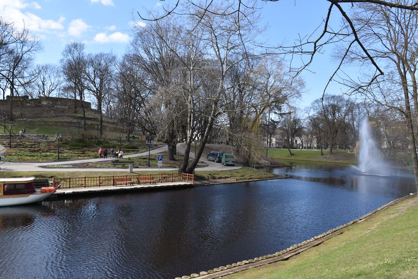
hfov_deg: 61.9
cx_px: 209
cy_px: 140
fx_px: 348
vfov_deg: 43.6
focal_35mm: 30
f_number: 9
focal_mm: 20
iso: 200
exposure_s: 1/320
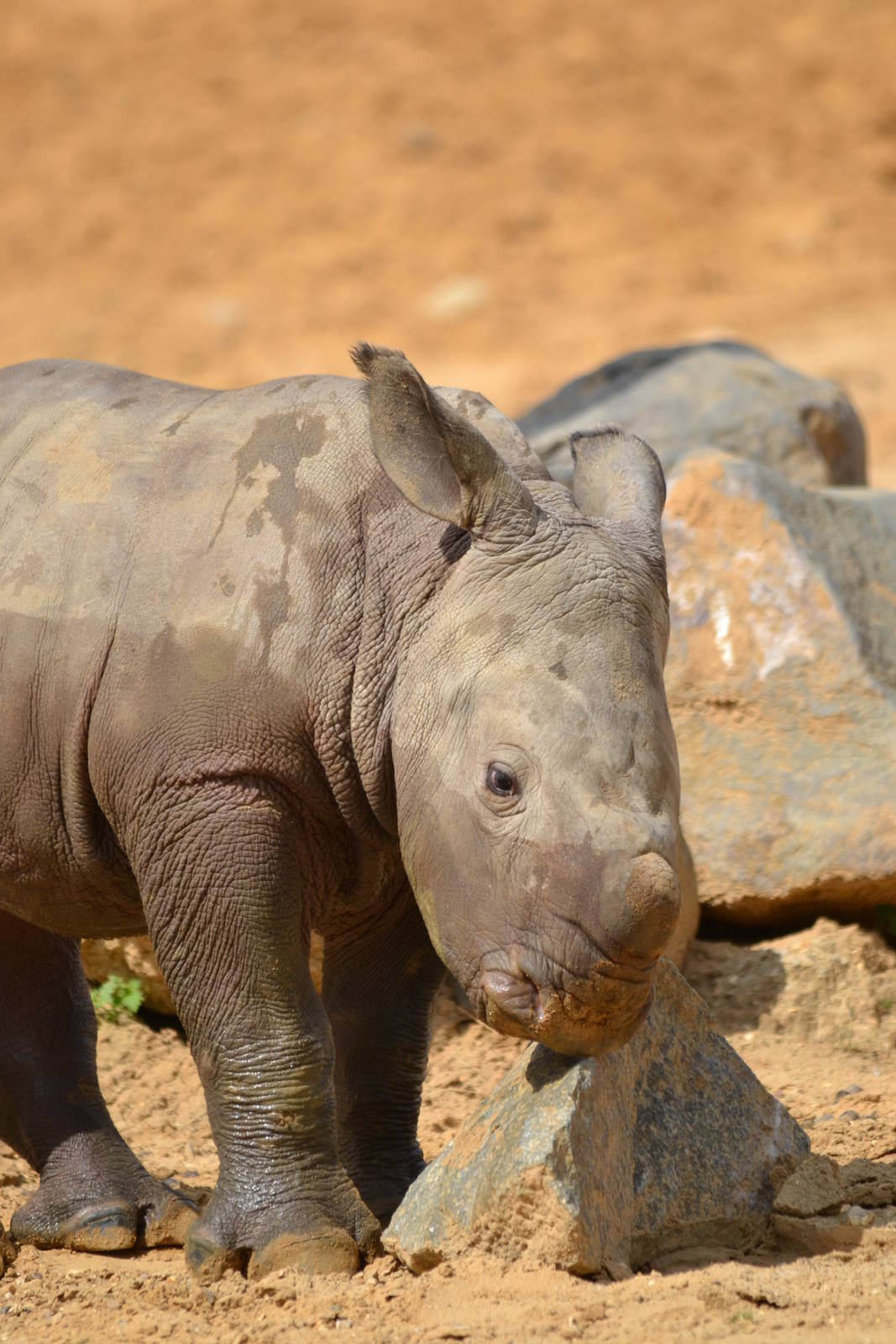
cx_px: 448
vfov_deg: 2.7
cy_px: 672
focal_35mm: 750
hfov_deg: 1.8
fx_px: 27992
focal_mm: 500
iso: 400
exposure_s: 1/1000
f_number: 6.3
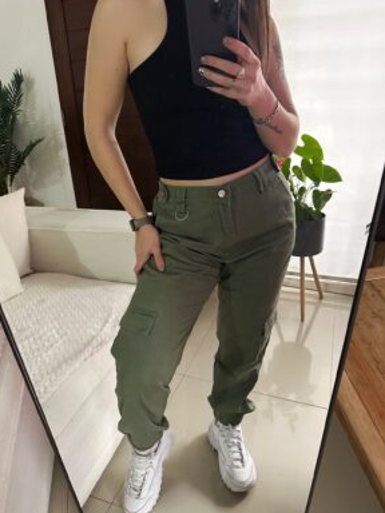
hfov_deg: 54.9
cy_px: 252
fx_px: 371
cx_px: 186
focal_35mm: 25
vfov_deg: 69.4
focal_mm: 6.86
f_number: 1.78
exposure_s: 1/33
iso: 800
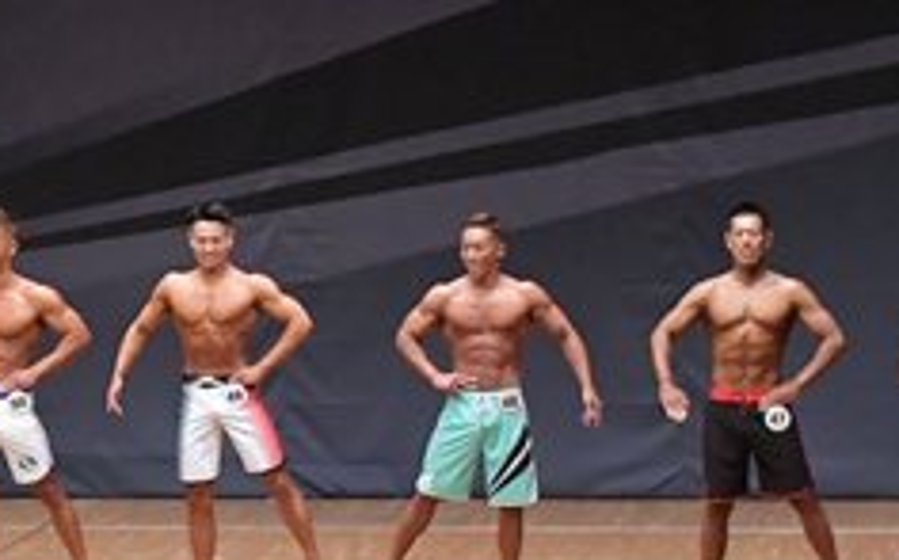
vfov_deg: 5.9
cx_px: -36
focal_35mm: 221
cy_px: 312
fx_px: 5409
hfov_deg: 9.4
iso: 6400
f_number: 5.6
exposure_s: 1/400
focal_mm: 44
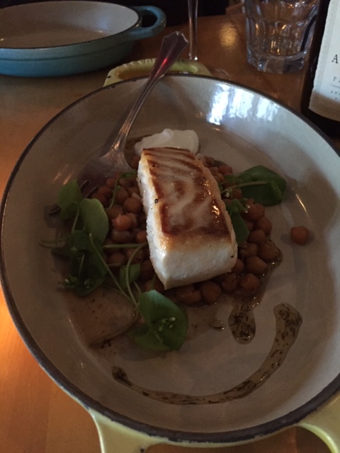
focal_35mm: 29
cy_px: 226
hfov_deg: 48.2
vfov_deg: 61.7
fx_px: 380
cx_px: 170
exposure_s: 1/15
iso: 400
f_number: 2.2
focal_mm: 4.15
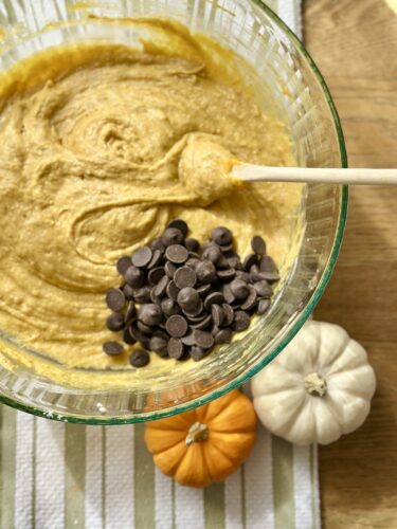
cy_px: 264
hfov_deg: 30.3
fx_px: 734
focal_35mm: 48
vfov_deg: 39.7
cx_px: 198
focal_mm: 6.86
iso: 80
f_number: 1.78
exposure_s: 1/1133
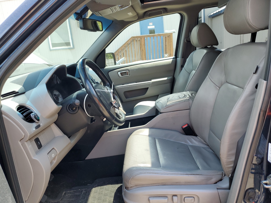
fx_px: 204
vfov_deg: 53.1
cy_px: 102
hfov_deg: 67.3
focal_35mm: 26
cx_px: 136
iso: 50
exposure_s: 1/400
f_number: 1.5
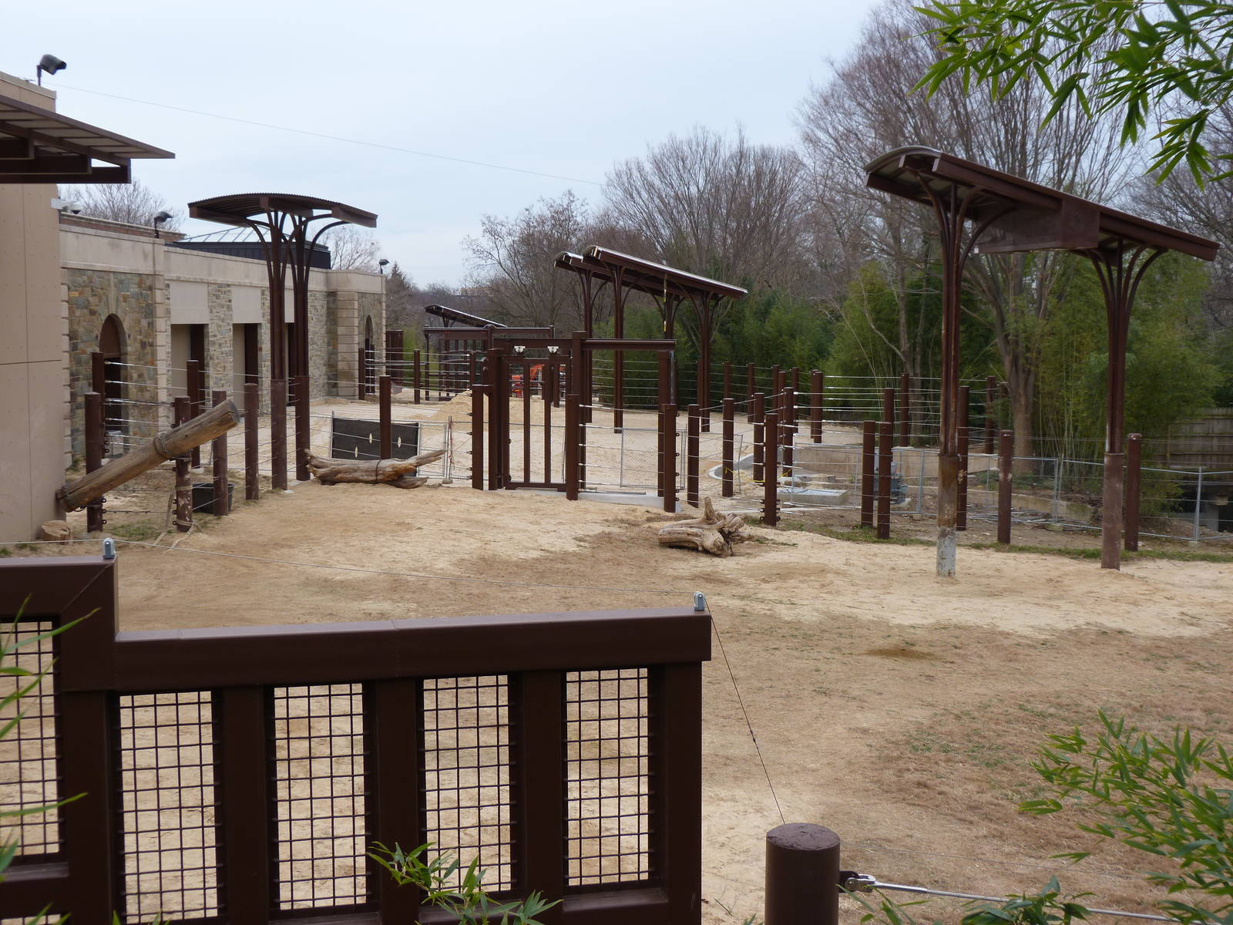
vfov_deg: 33.6
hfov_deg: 43.9
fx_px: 1532
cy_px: 462
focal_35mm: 43
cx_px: 616
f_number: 3.2
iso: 80
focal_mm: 7.8
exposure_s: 1/60
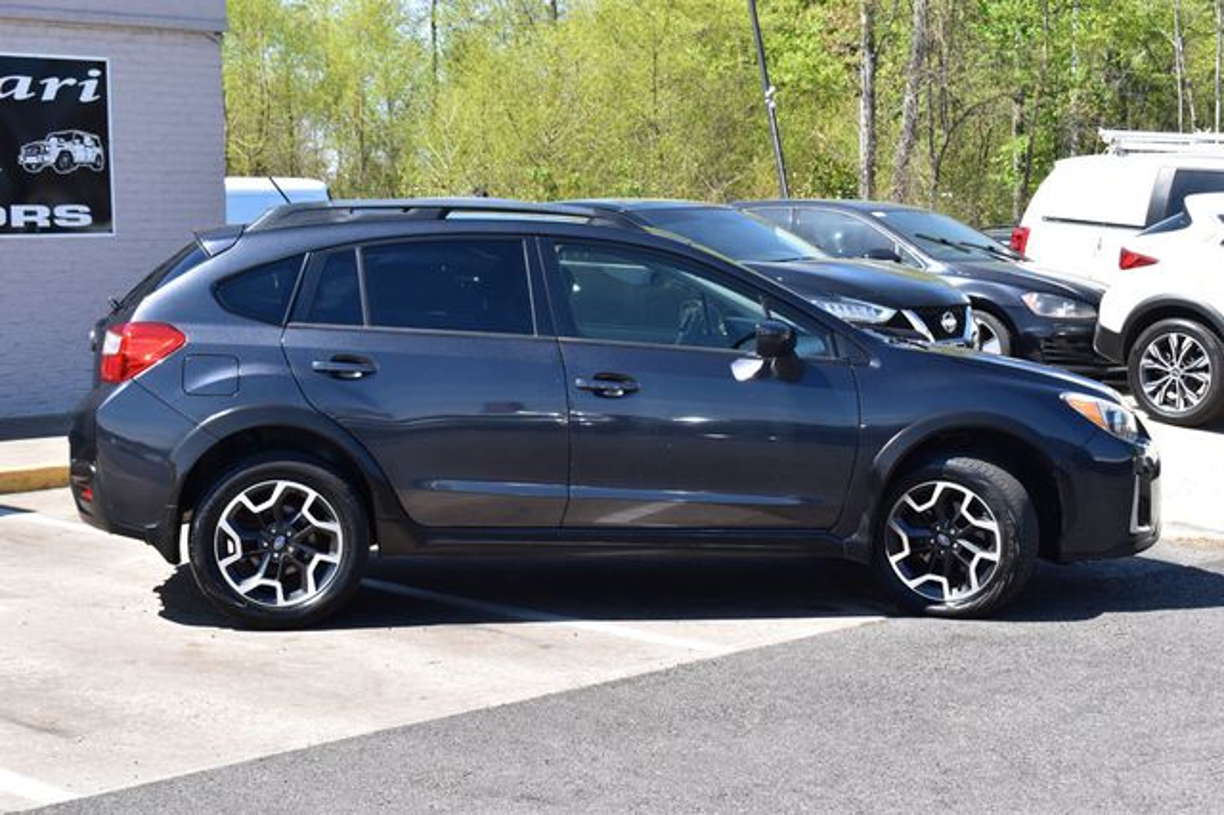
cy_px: 408
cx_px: 612
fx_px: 2141
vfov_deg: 21.5
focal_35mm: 63
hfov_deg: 31.9
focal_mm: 42
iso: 400
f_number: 10
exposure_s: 1/320
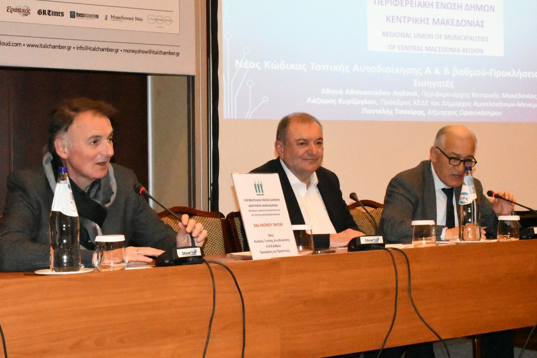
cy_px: 179
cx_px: 268
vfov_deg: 21.3
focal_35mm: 64
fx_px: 955
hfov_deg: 31.4
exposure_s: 1/250
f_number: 18
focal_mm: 42
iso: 51200
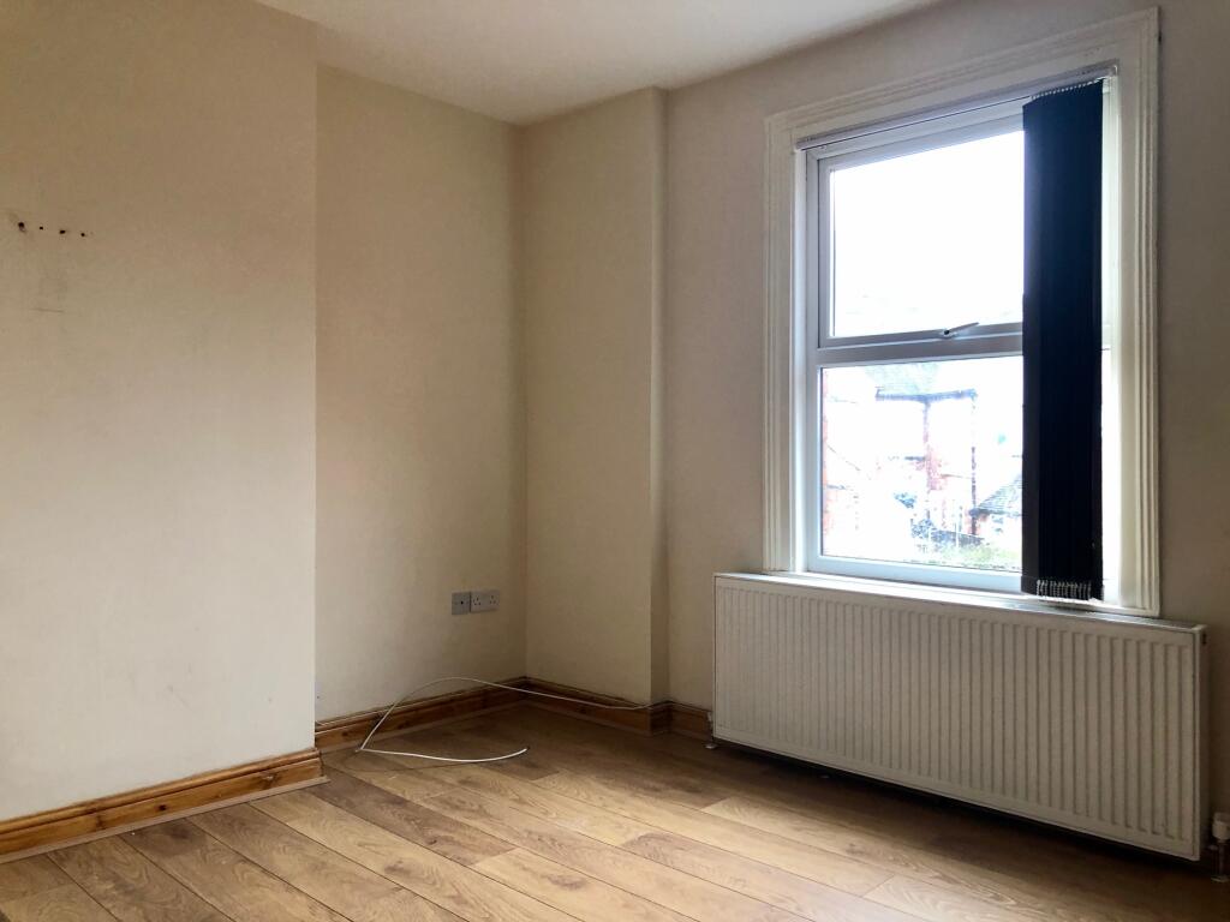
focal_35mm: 28
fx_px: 995
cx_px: 615
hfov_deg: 63.4
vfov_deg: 49.7
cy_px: 461
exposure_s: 1/17
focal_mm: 3.99
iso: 40
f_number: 1.8
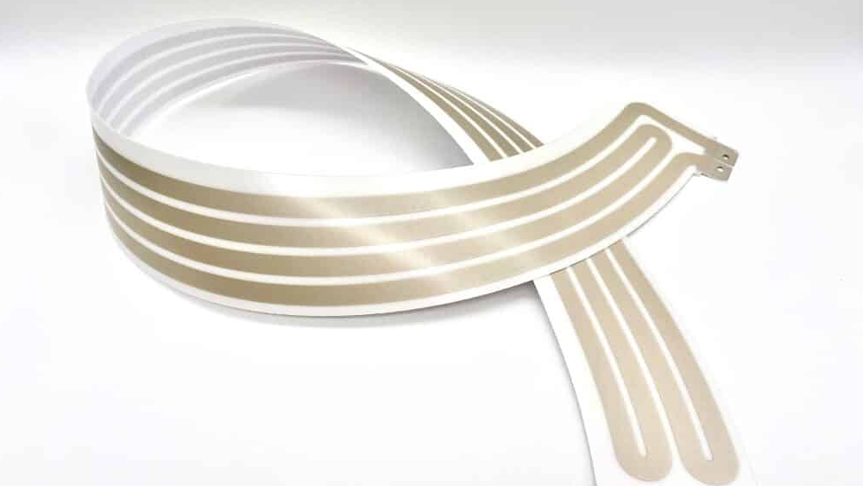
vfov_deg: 40.2
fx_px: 664
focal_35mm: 29
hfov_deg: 66.1
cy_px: 218
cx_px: 438
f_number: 1.8
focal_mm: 4.25
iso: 32
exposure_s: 1/927
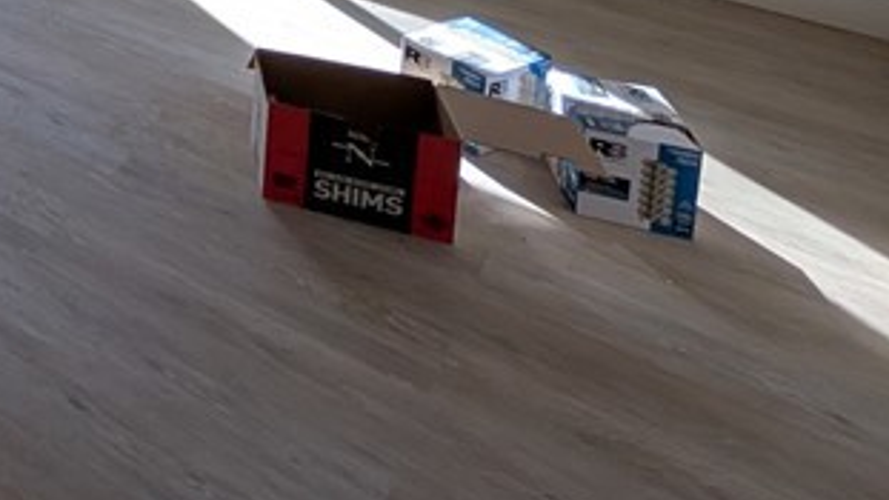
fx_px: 1014
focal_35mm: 43
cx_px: -439
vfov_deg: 19.6
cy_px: -426
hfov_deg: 29.2
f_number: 1.7
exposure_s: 1/569
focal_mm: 2.02
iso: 61
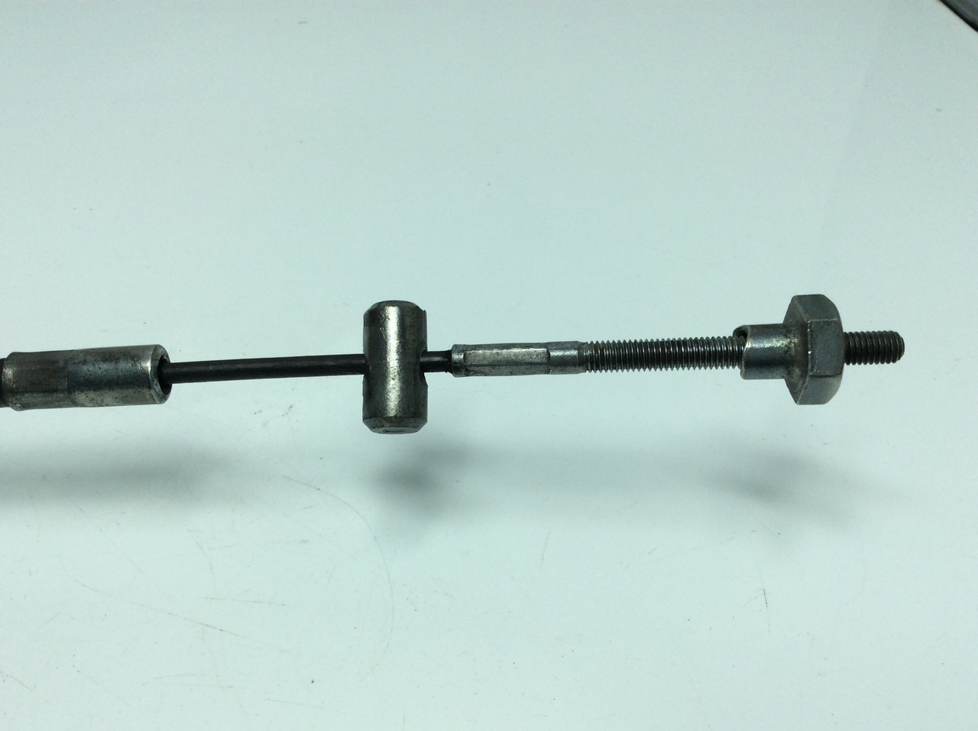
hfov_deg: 56.9
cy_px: 366
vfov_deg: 44.1
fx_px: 903
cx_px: 489
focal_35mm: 32
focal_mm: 3.3
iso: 32
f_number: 2.4
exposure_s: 1/673
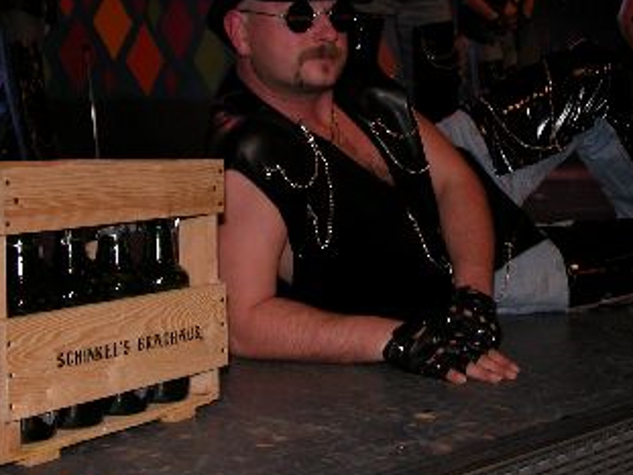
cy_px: 116
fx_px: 1152
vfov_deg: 23.0
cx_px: 338
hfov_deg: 30.7
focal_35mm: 63
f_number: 2.8
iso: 100
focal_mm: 8.9
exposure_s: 1/60
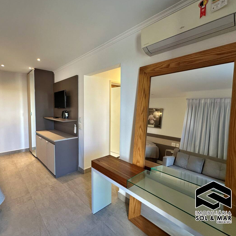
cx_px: 94
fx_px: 131
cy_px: 116
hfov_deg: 82.9
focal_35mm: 17
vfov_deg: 84.0
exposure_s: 1/120
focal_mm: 2.22
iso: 160
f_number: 2.2
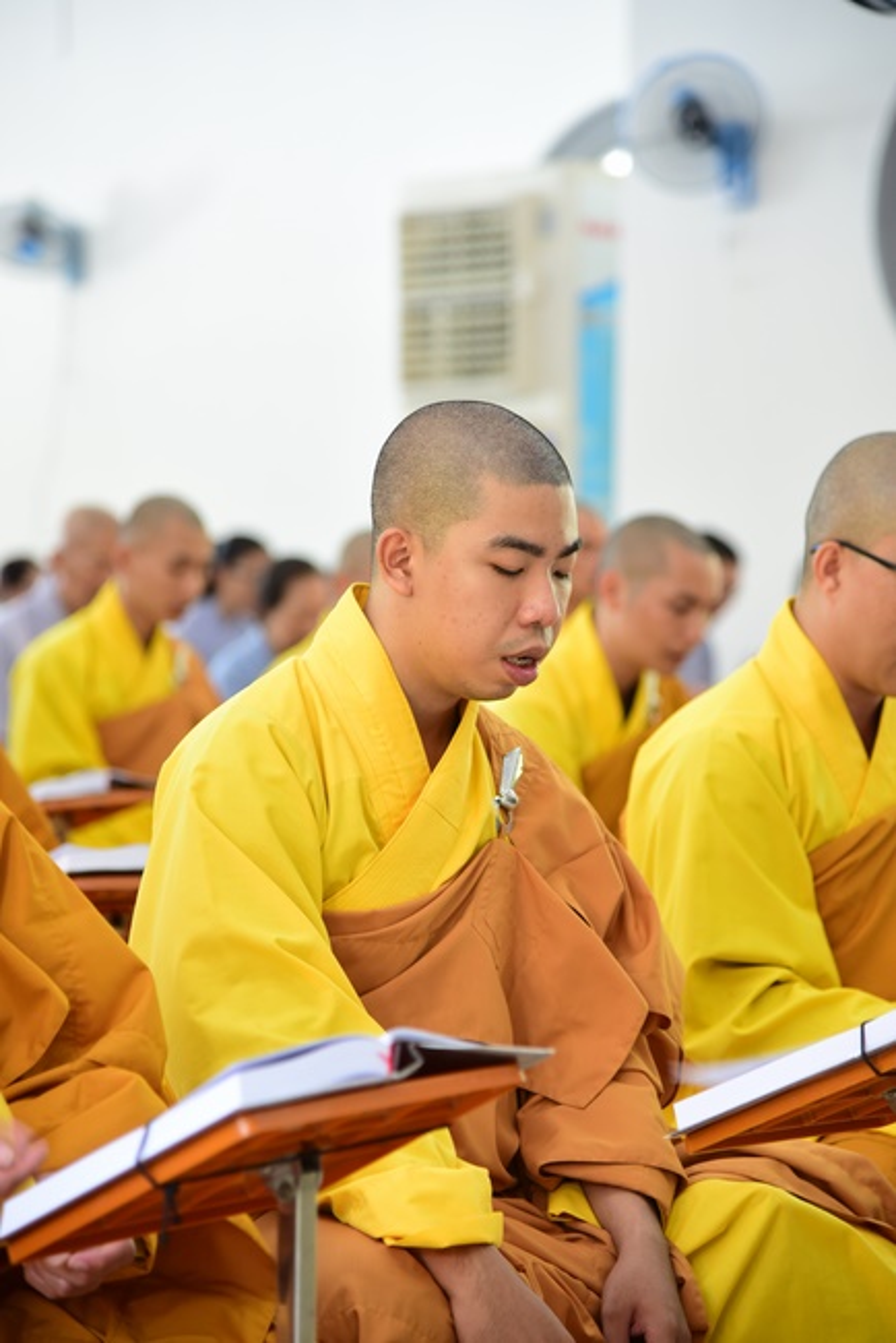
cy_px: 672
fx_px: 4475
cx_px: 448
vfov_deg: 17.1
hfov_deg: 11.4
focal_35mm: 120
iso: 800
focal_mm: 120
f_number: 4
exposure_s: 1/40
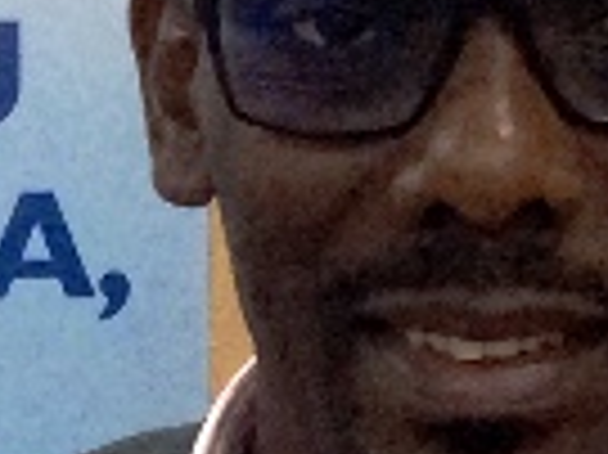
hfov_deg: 8.8
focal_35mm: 222
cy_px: 494
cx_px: -236
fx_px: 3896
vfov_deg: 6.7
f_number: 2.4
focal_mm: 3.3
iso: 200
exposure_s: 1/24
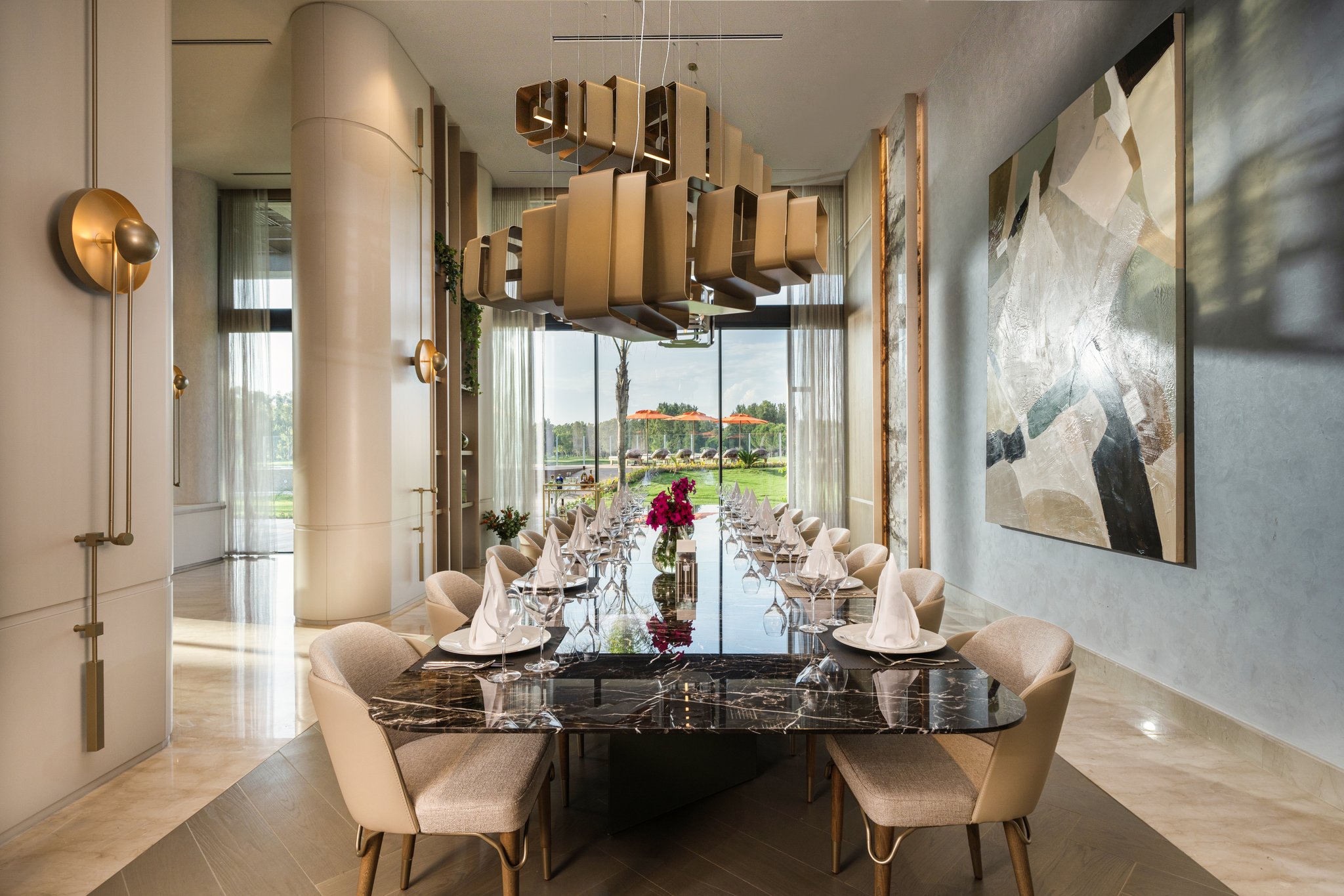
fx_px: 672
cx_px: 672
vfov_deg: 67.4
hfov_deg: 90.0
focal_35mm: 18
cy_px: 448
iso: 250
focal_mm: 18
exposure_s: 1/125
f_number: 8
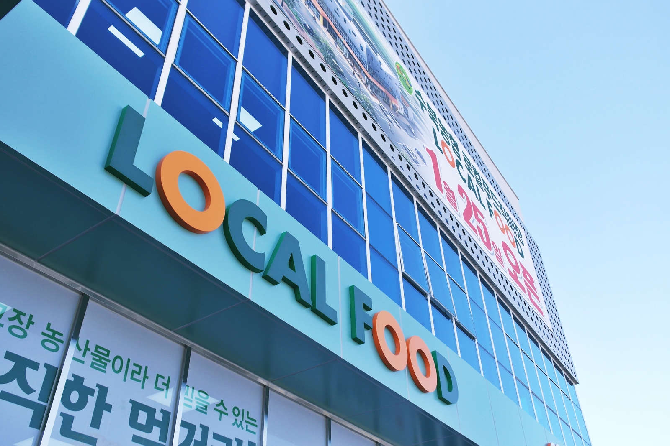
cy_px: 223
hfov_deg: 57.2
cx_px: 335
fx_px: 614
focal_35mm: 33
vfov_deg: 40.0
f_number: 5
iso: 100
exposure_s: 1/160
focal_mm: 22
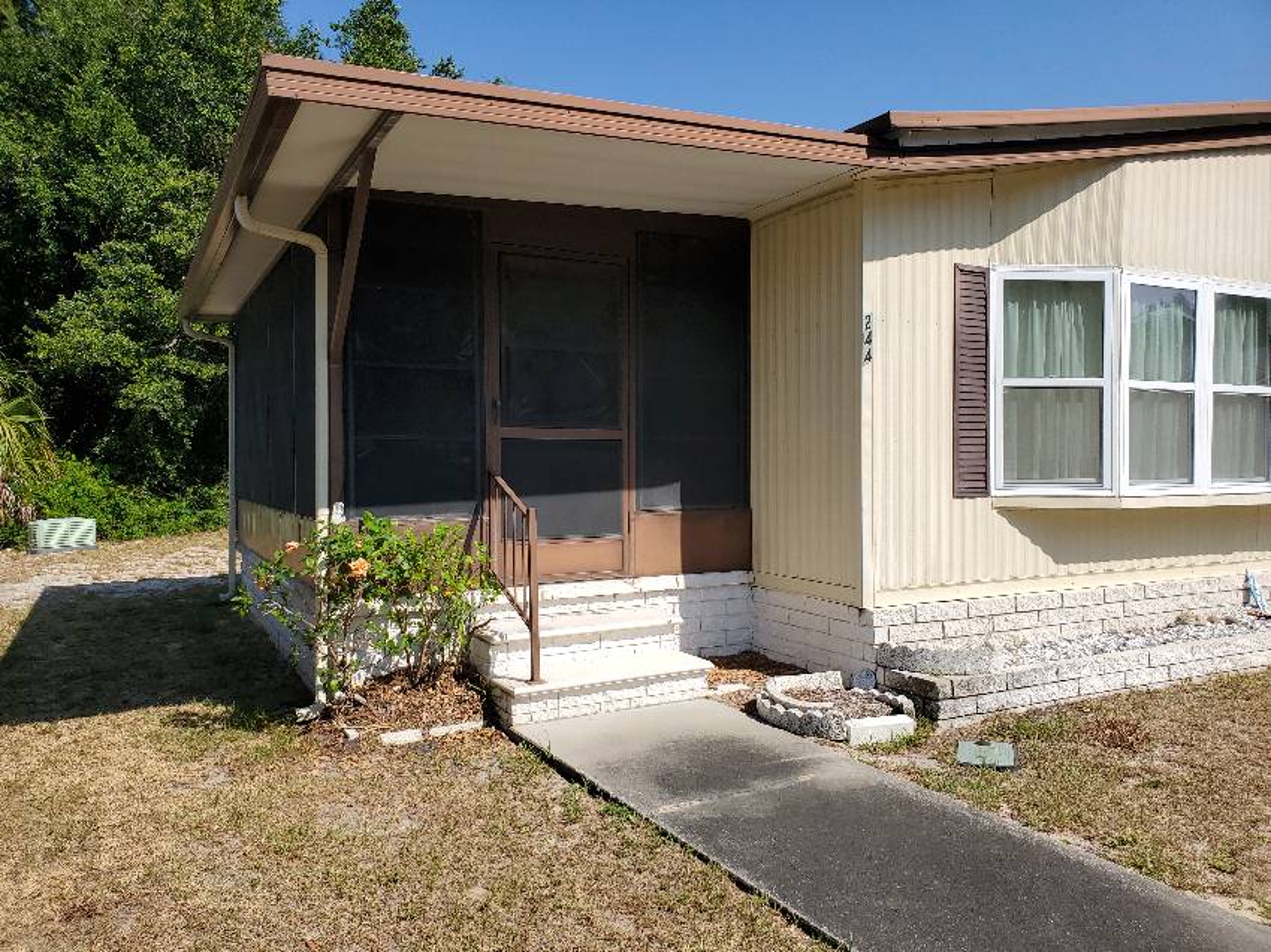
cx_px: 636
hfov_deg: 67.3
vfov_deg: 53.0
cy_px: 476
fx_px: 954
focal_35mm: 26
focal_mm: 4.3
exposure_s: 1/1873
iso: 50
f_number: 2.4
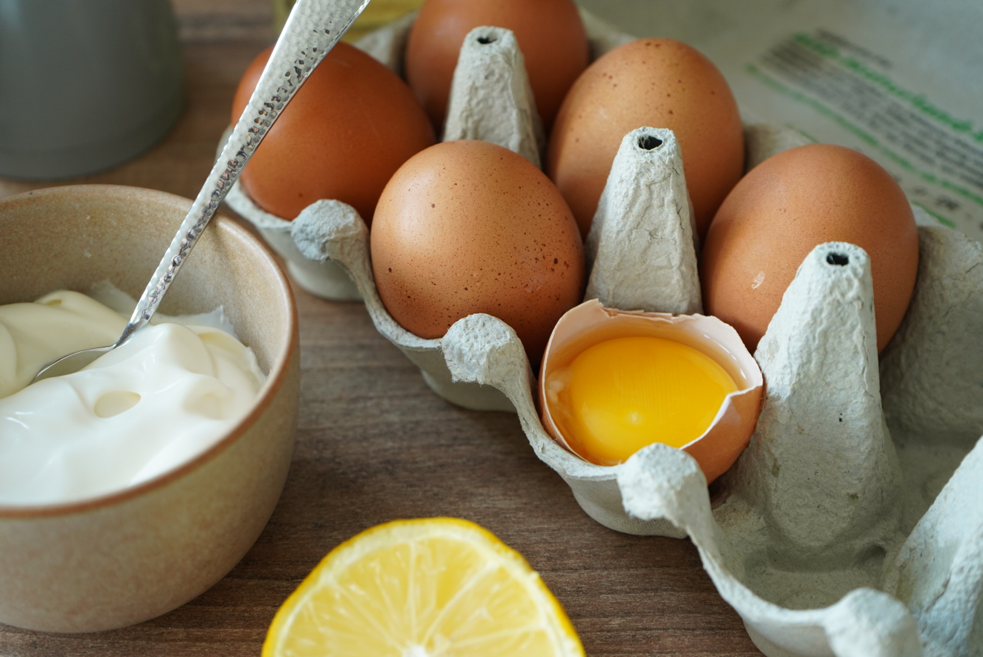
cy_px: 328
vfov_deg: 22.3
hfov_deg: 32.9
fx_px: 1667
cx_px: 492
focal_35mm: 61
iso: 1250
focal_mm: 61
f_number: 6.3
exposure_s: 1/30
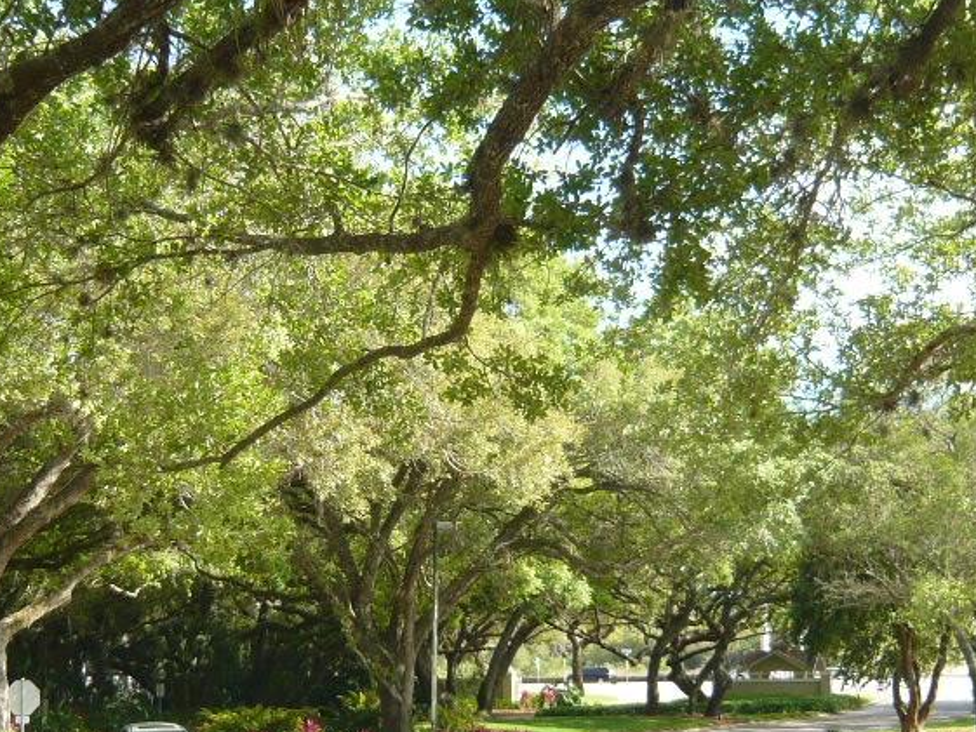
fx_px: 1607
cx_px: 451
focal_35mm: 57
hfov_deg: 33.8
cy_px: 407
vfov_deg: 25.7
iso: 100
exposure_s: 1/320
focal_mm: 5.2
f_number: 3
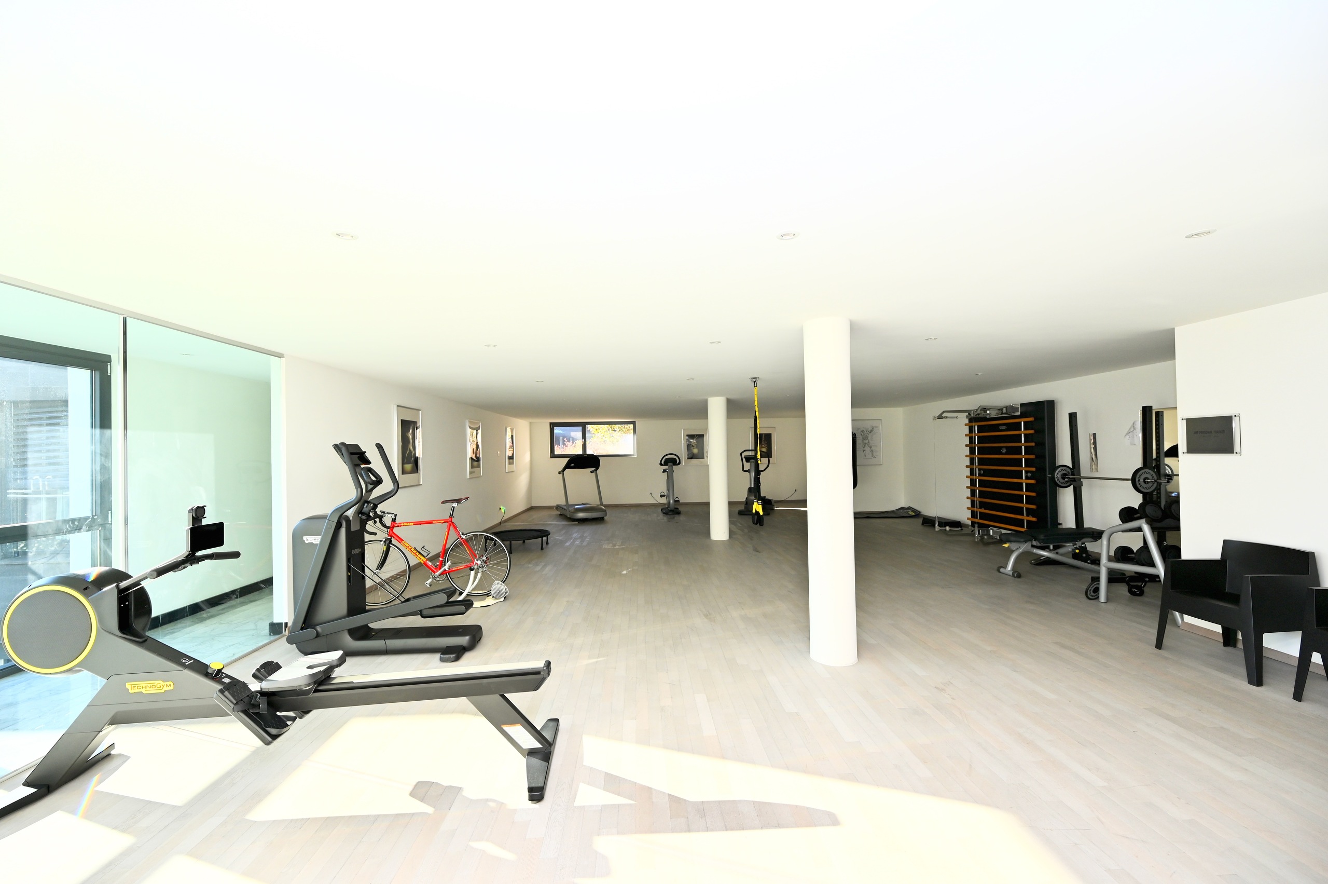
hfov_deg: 104.3
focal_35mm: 14
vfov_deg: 81.1
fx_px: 516
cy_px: 442
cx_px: 664
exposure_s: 1/125
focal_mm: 14
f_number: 5.6
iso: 200
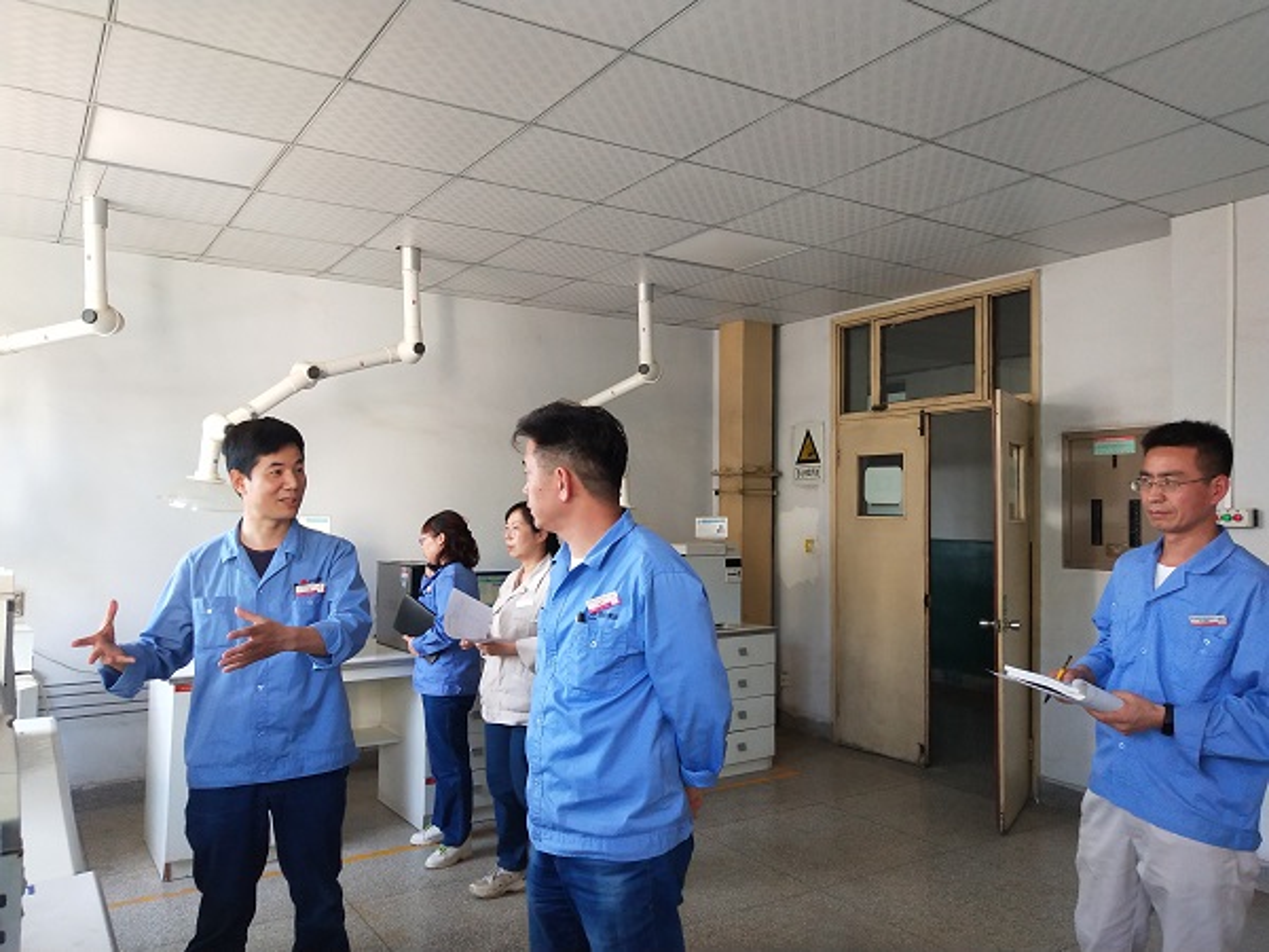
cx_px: 634
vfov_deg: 46.8
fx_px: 1100
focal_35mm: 30
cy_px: 476
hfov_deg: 60.0
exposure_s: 1/100
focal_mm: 3.95
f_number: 1.8
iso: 199
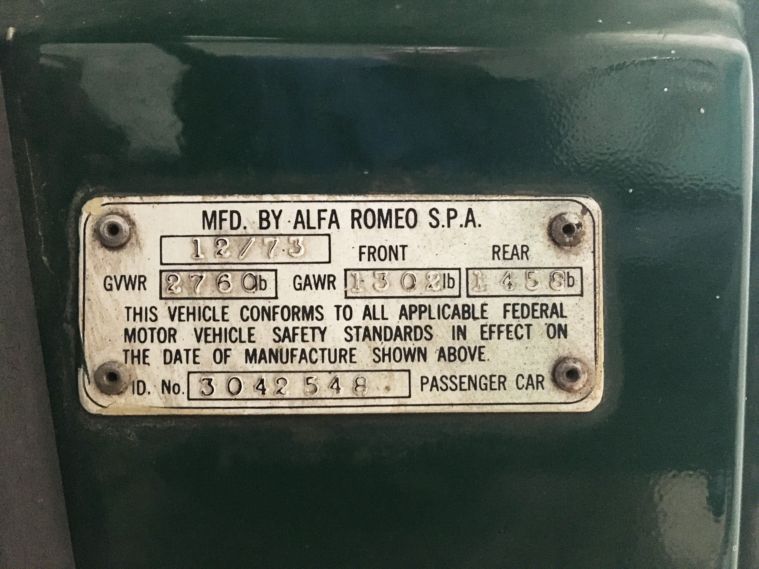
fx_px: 636
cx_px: 380
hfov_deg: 61.7
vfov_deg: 48.2
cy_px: 284
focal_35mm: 29
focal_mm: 4.15
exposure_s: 1/15
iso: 640
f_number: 2.2
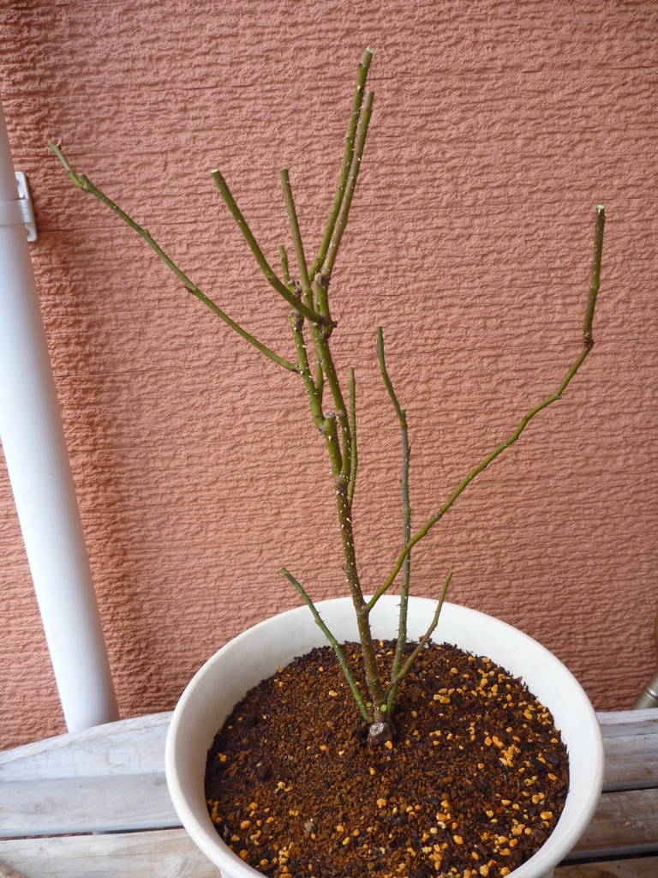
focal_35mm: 28
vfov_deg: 63.4
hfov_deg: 49.7
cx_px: 329
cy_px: 439
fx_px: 710
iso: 80
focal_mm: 4.9
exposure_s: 1/60
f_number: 3.3
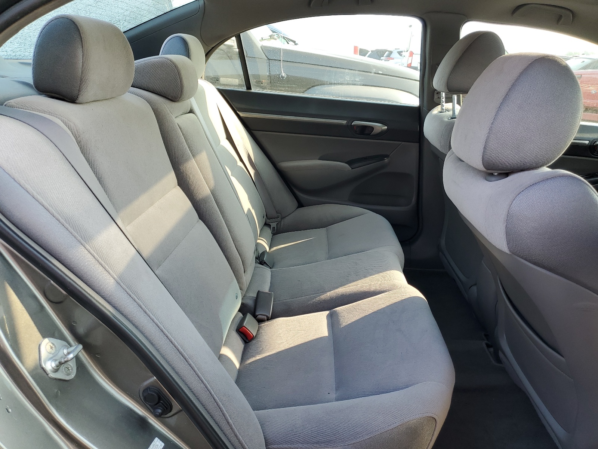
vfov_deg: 53.1
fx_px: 449
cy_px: 224
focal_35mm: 26
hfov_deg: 67.3
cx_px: 299
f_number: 1.5
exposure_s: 1/250
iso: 50
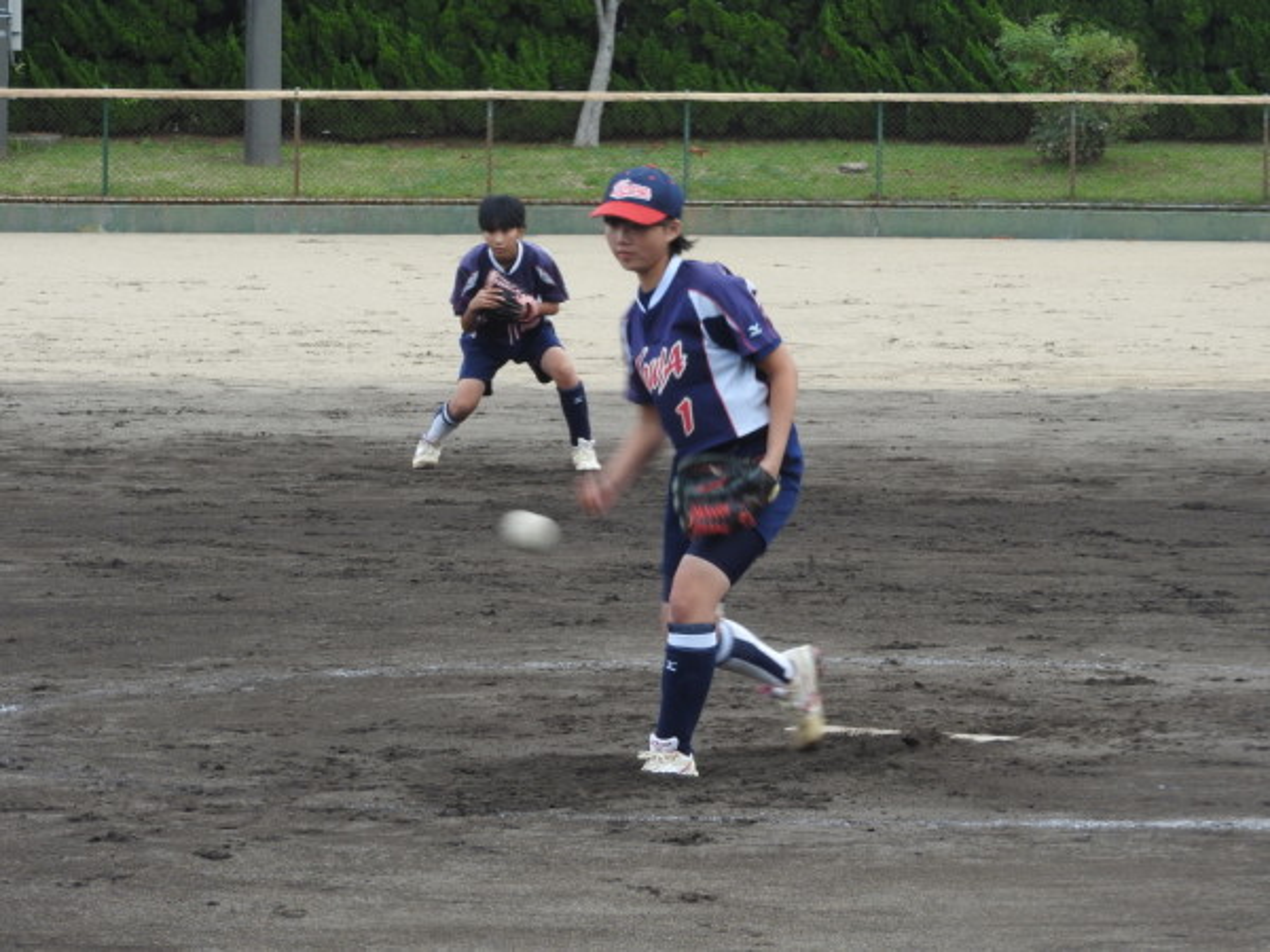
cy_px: 476
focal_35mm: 200
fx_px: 7338
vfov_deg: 7.4
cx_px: 635
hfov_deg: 9.9
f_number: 5.3
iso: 100
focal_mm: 35.8
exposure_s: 1/160
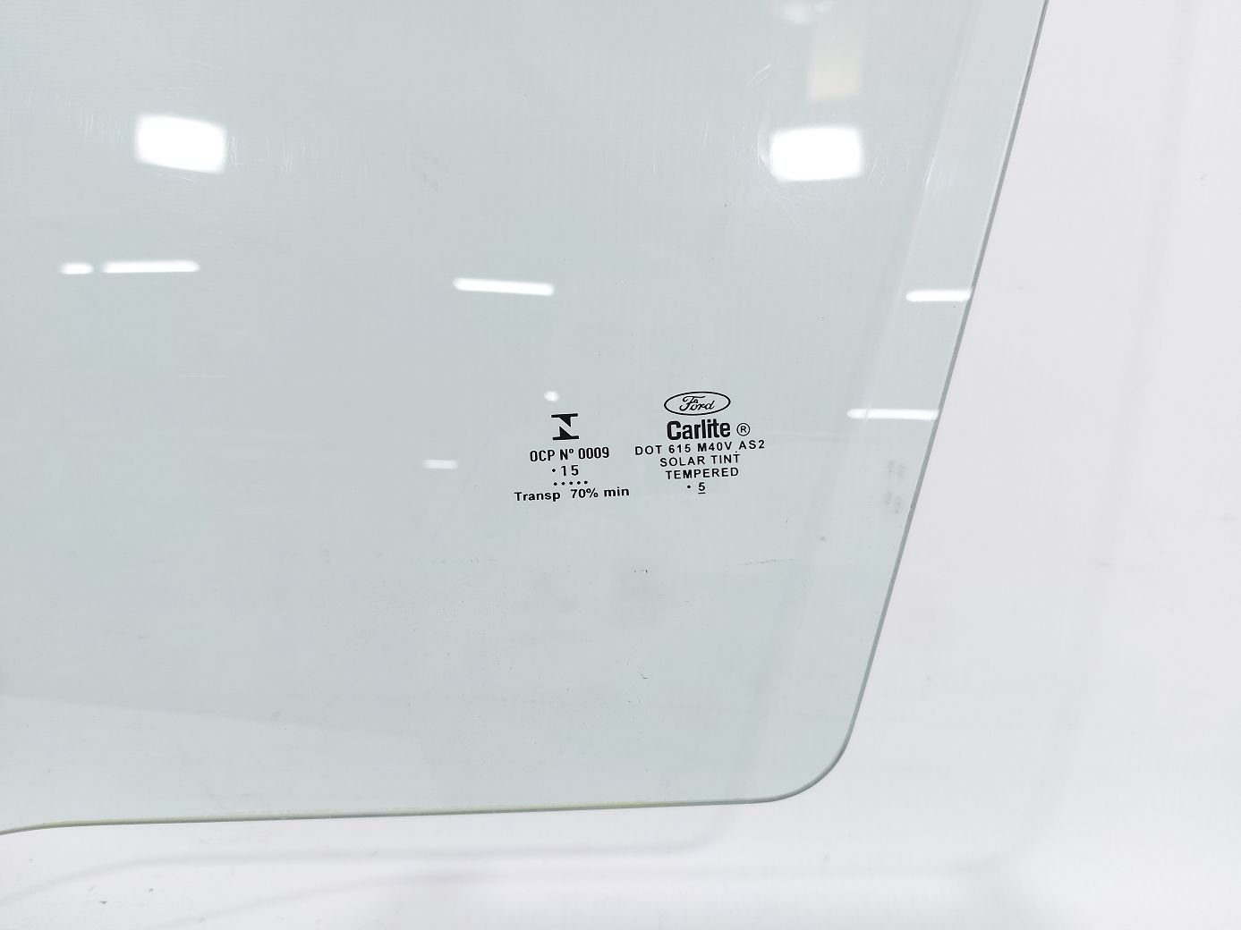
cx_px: 620
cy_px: 465
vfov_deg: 56.8
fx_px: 860
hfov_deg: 71.6
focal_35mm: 24
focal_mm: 5.23
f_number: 1.8
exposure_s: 1/50
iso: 50
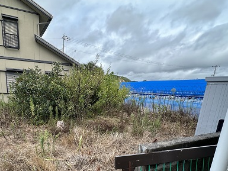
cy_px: 125
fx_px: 145
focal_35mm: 22
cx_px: 78
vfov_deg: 58.4
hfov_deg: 74.3
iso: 40
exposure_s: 1/572
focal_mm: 2.22
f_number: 2.2
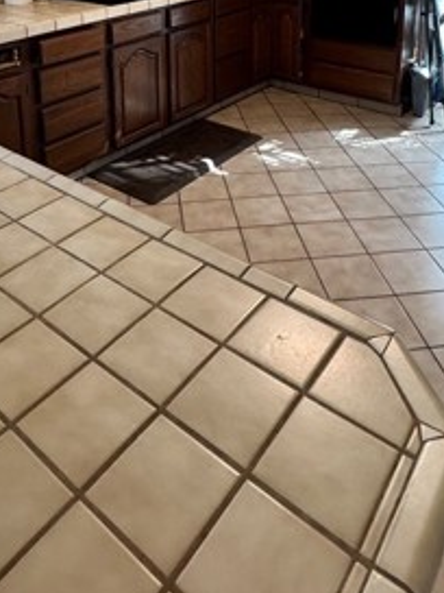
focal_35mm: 33
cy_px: 15
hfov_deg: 42.9
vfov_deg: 47.2
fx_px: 564
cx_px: 202
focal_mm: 2.22
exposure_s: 1/60
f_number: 2.2
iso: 250
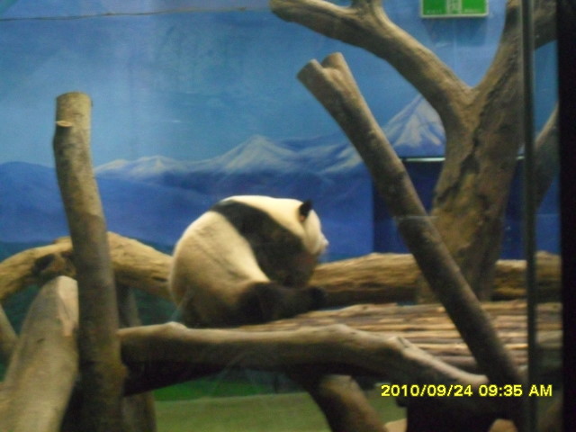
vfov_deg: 18.4
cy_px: 216
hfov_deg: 24.4
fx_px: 1331
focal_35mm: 80
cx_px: 288
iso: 800
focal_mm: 14.1
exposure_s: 1/15
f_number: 4.4
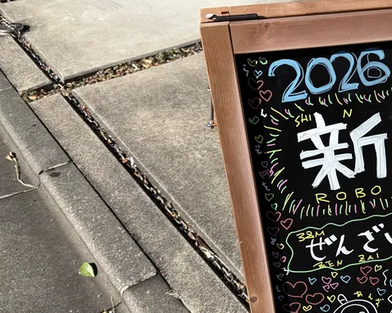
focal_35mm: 51
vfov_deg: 29.4
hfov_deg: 33.6
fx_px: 591
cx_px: 390
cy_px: 211
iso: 50
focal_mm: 5.96
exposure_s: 1/2865
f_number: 1.6
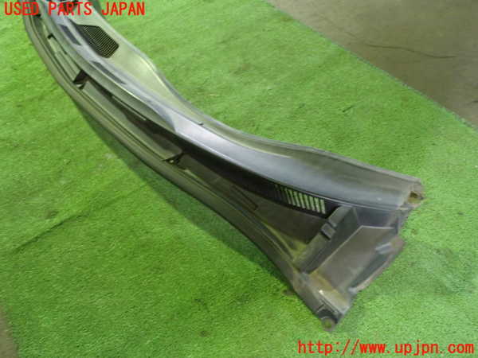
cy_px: 179
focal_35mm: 30
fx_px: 414
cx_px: 239
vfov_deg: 46.8
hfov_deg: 60.0
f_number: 2.3
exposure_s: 1/30
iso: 800
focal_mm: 5.4
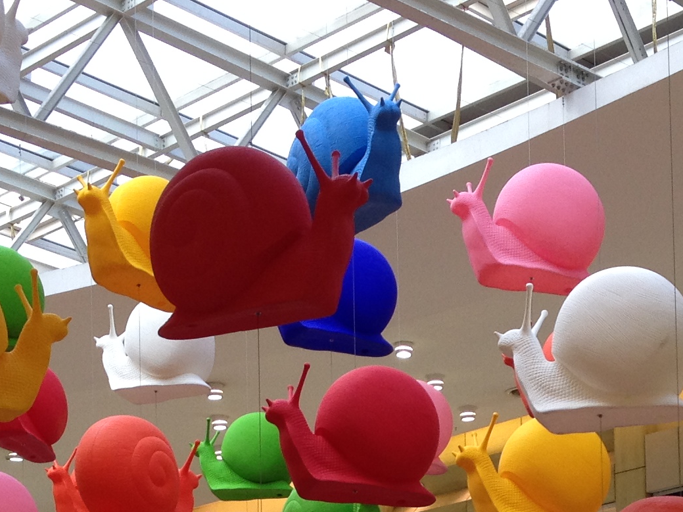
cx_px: 445
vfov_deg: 12.8
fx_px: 2170
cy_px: 772
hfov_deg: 17.8
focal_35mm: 110
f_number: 2.4
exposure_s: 1/60
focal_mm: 4.28
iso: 50
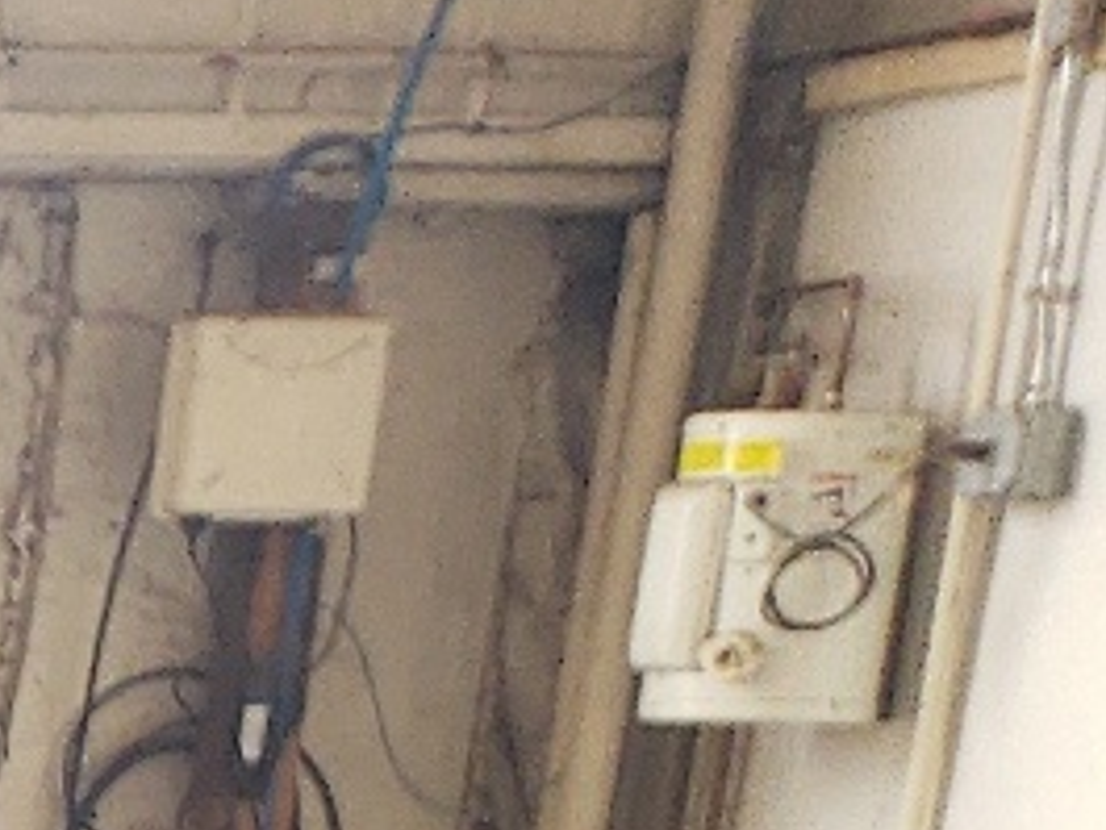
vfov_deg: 8.7
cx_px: -2183
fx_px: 5019
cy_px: 1948
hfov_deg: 9.7
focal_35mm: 157
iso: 97
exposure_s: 1/120
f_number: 1.5
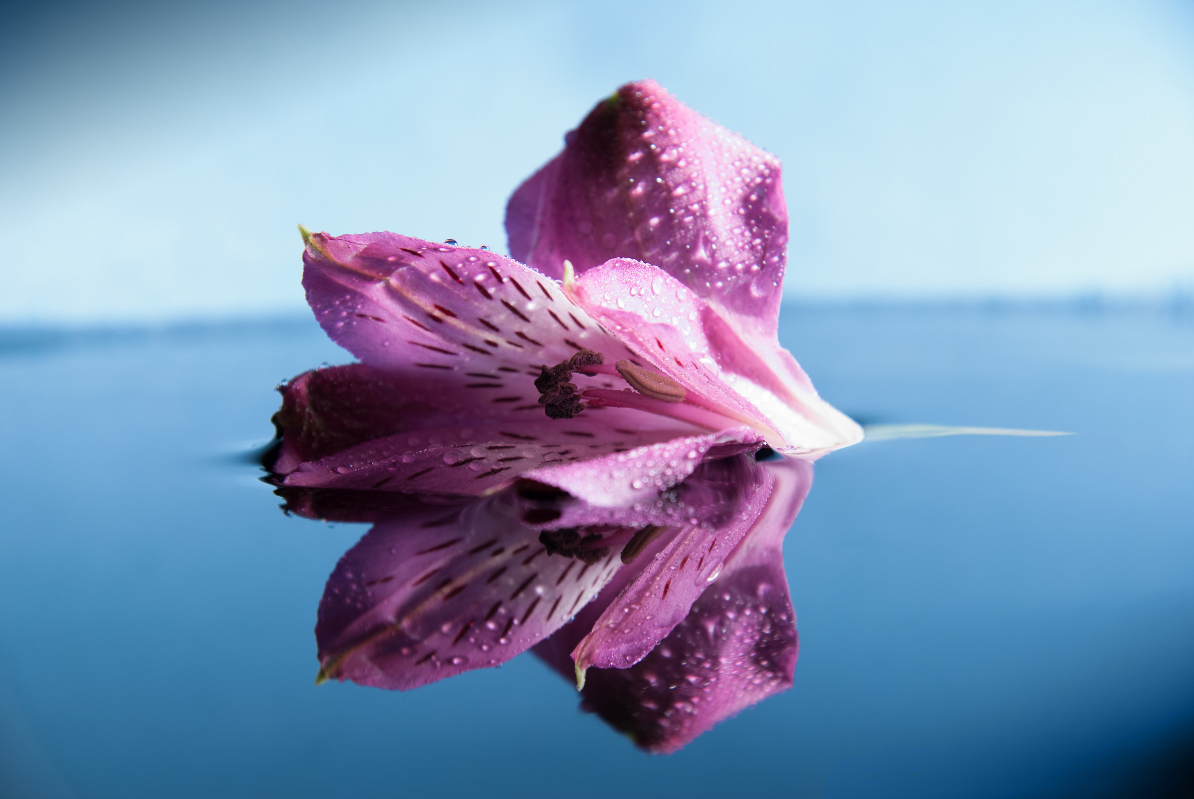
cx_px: 597
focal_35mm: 158
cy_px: 400
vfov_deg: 8.7
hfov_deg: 13.0
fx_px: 5229
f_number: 7.1
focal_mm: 105
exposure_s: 1/3
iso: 100
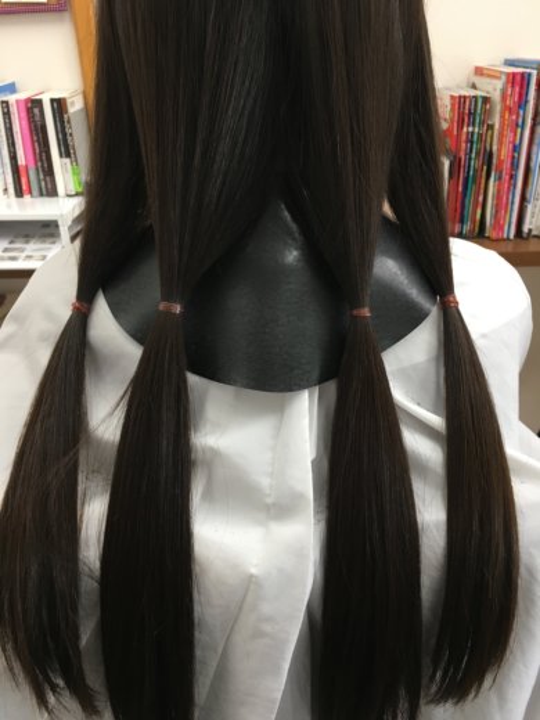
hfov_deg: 48.2
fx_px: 603
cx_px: 270
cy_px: 360
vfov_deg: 61.7
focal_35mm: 29
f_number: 2.2
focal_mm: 4.15
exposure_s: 1/30
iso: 80
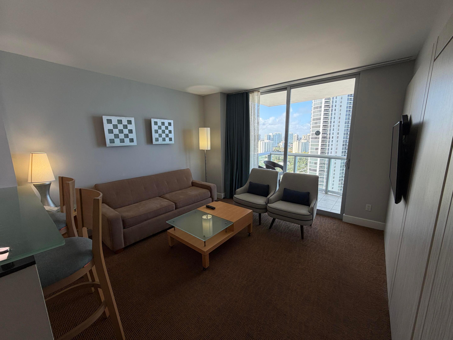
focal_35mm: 14
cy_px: 170
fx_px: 183
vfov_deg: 85.7
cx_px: 226
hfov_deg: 102.1
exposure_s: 1/120
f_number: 2.2
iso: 40
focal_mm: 2.22
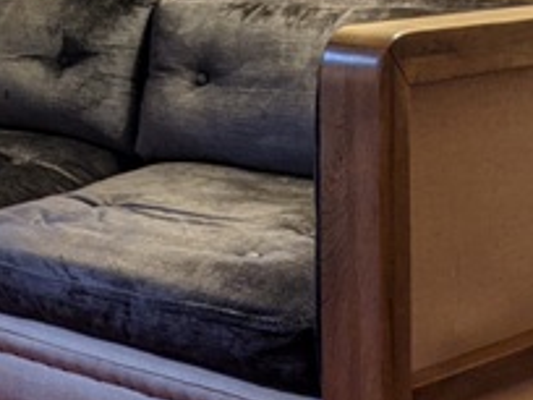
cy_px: -173
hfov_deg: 16.1
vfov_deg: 13.3
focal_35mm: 106
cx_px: -379
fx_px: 1632
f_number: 1.73
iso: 119
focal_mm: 4.38
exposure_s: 1/24
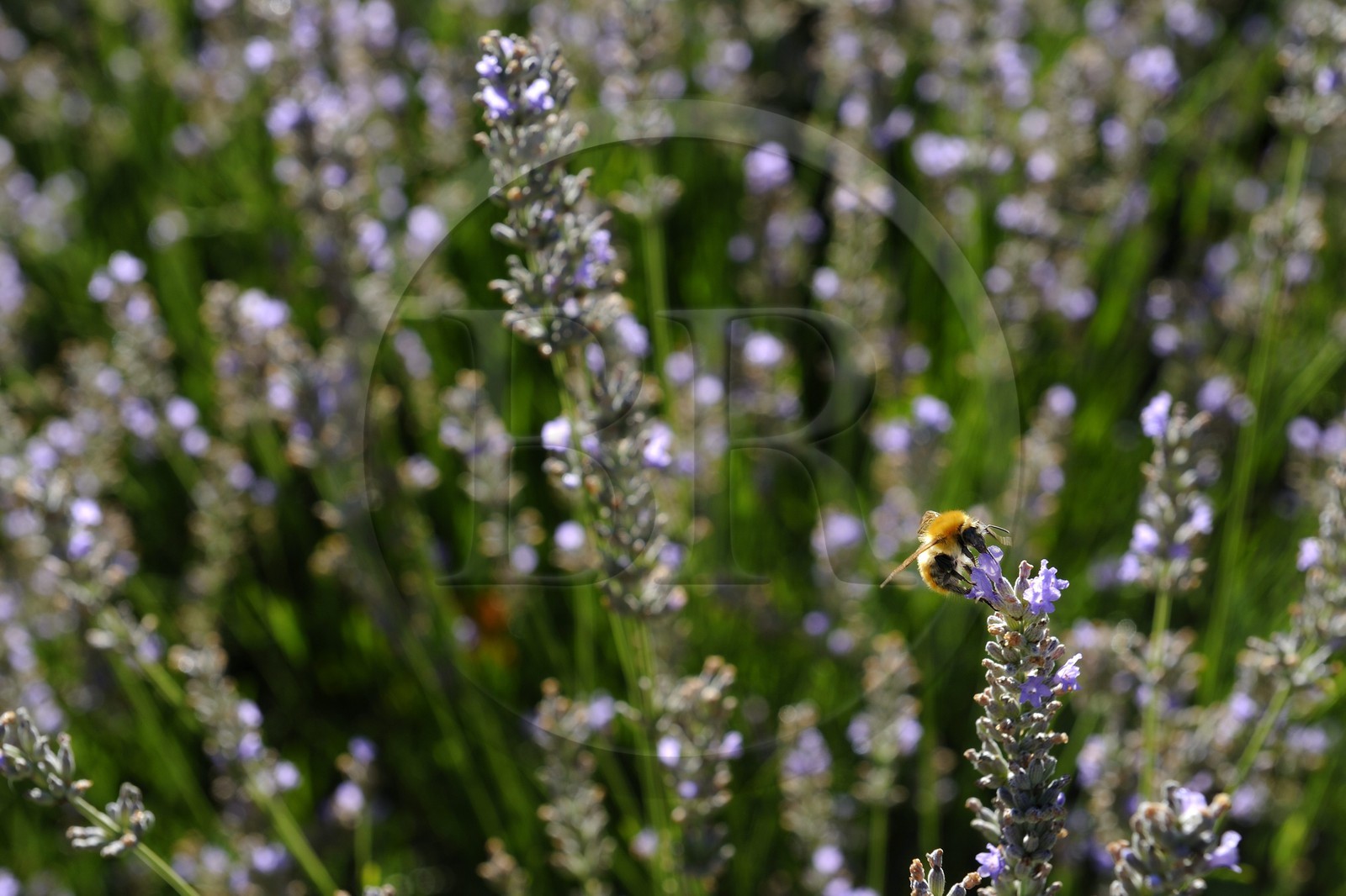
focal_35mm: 70
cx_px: 673
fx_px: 2617
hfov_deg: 28.8
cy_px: 448
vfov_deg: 19.4
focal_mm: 70
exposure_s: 1/160
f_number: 9
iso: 200
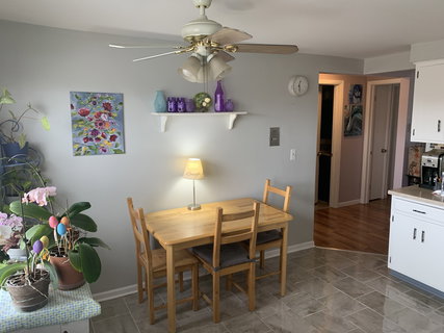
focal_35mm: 26
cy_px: 166
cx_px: 222
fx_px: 333
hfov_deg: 67.3
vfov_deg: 53.0
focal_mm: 4.25
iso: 80
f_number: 1.8
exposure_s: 1/60
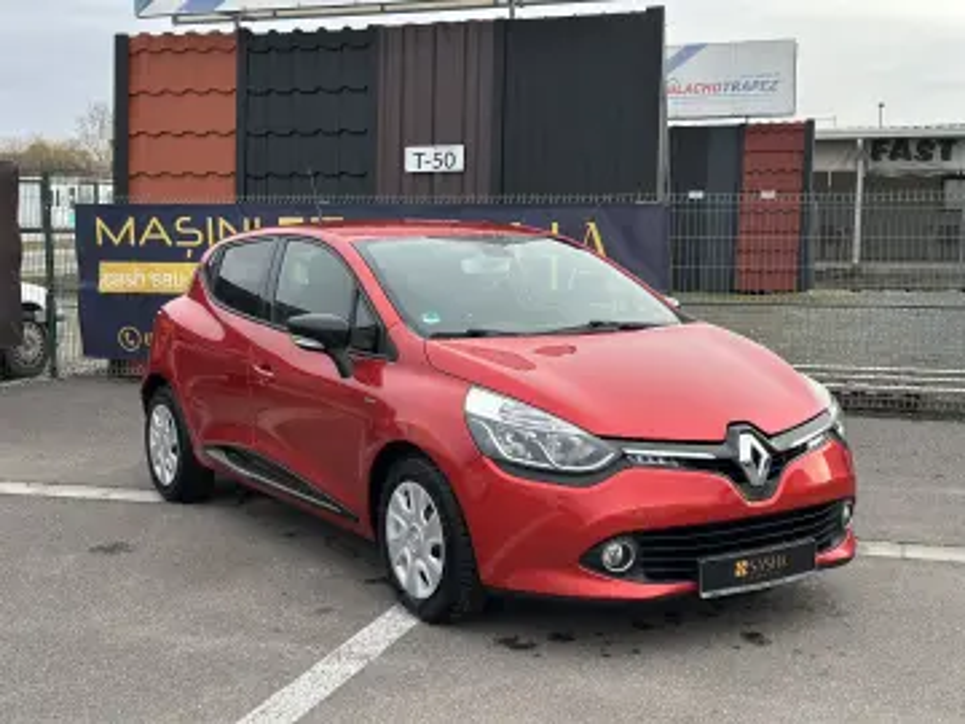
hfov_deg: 39.7
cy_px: 362
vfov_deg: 30.3
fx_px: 1338
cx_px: 482
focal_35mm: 48
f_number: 1.78
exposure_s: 1/1171
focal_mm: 6.86
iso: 80
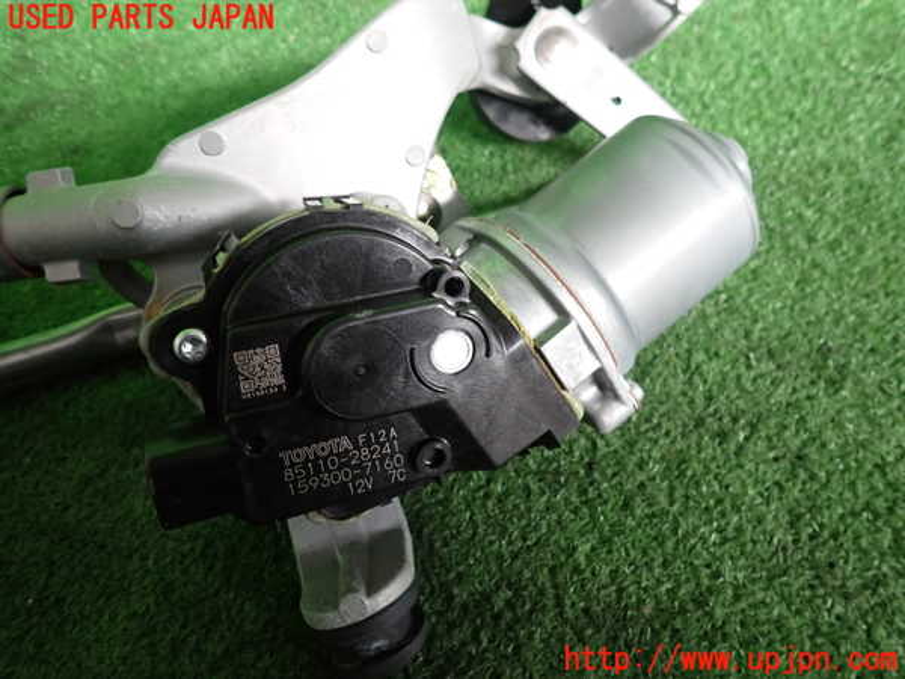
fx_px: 654
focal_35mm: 25
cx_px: 452
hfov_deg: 69.4
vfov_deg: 54.9
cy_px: 340
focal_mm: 4.5
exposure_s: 1/30
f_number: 2
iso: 250
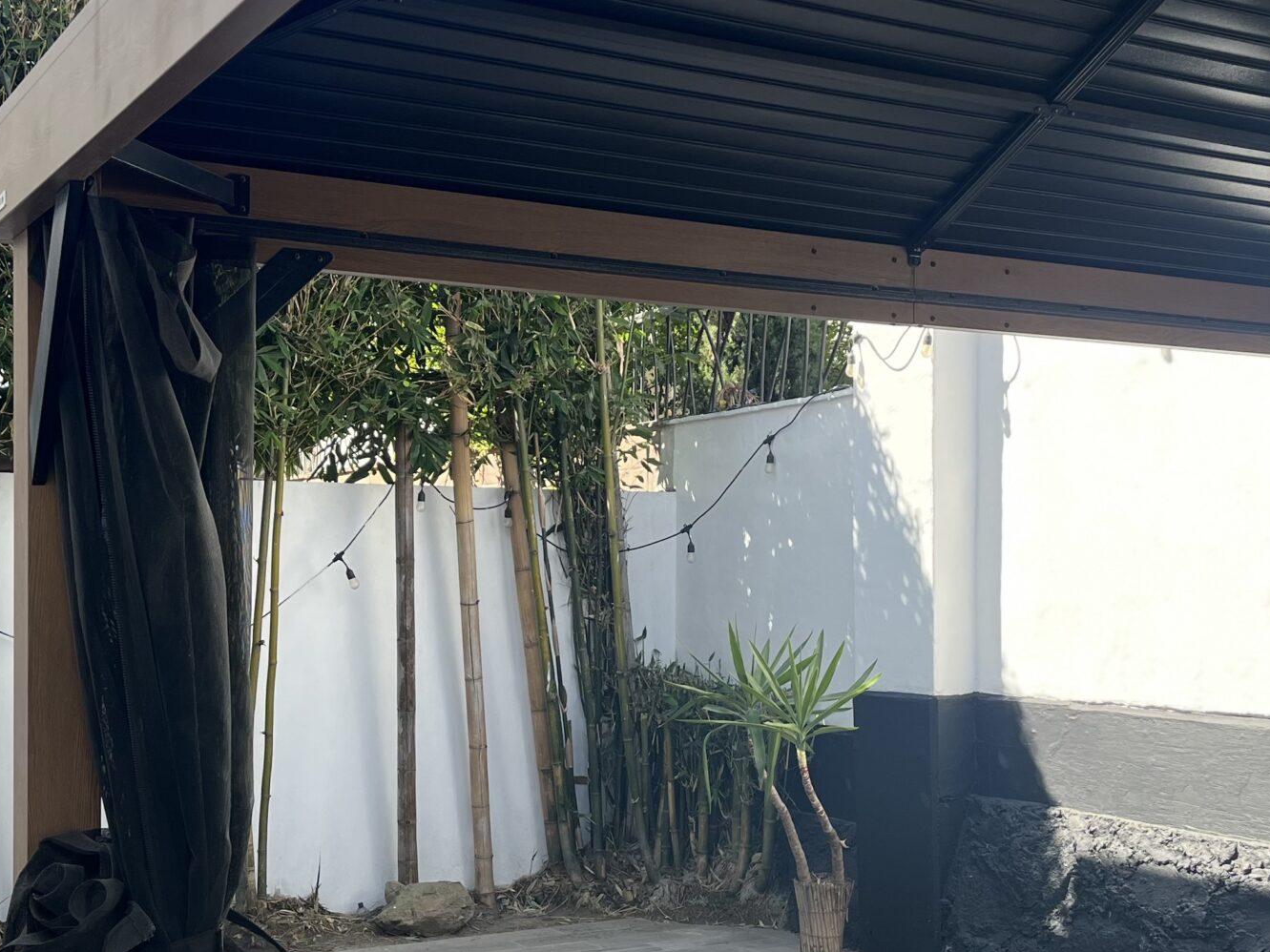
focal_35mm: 50
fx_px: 1834
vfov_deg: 29.0
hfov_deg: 38.1
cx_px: 734
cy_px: 565
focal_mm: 5.1
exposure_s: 1/833
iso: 50
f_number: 1.6
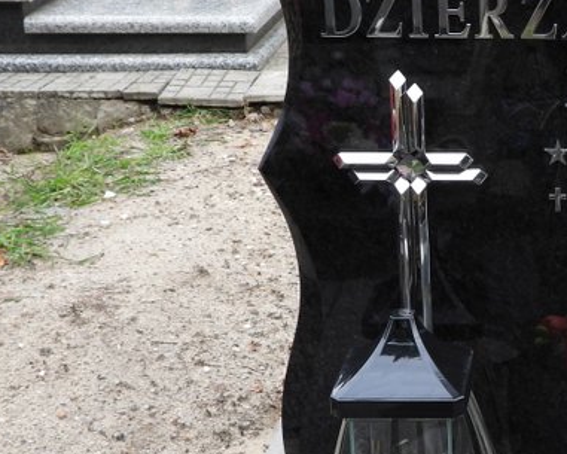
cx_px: 652
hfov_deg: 21.4
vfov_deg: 18.3
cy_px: 274
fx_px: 1410
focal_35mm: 84
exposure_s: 1/200
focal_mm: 5.8
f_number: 3.2
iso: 100
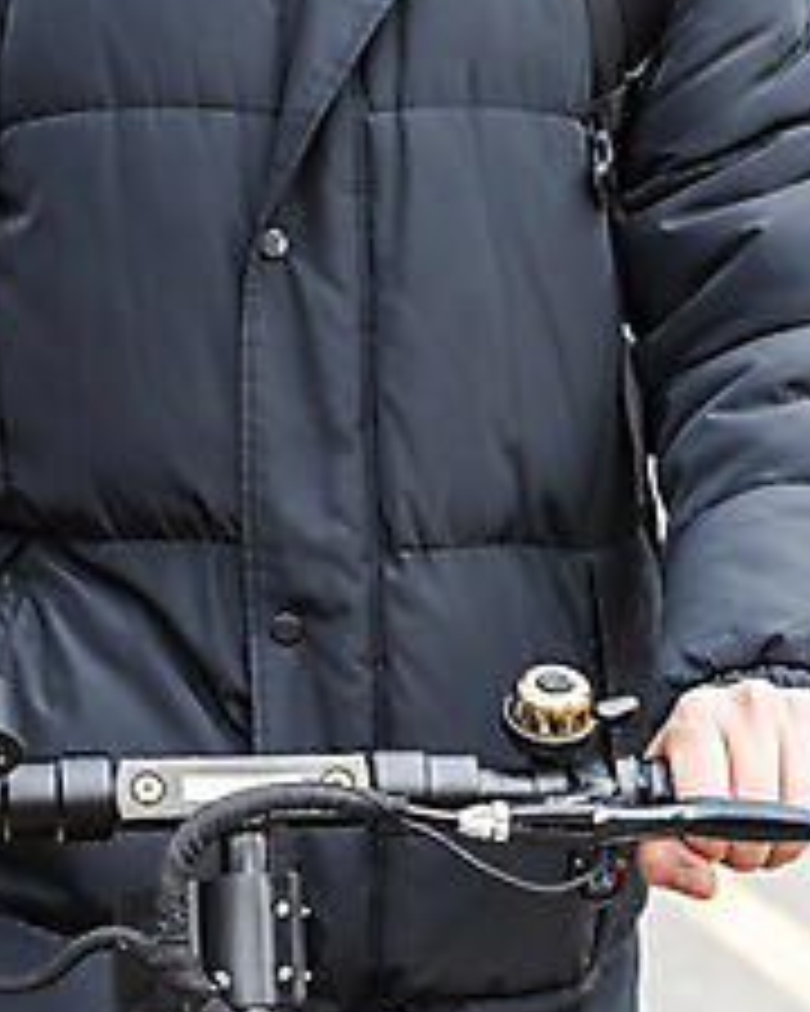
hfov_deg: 14.6
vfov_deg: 18.1
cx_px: 214
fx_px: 3146
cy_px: 814
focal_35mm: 105
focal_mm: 42
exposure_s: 1/320
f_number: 4
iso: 160
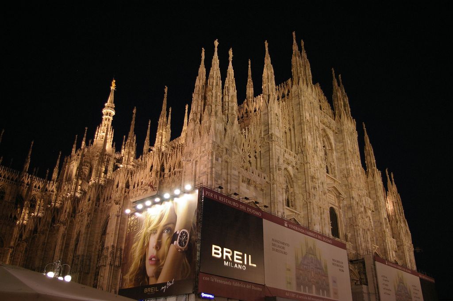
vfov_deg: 43.5
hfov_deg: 62.0
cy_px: 150
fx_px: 377
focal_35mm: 30
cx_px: 226
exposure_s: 1/20
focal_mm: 20
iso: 800
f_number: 4
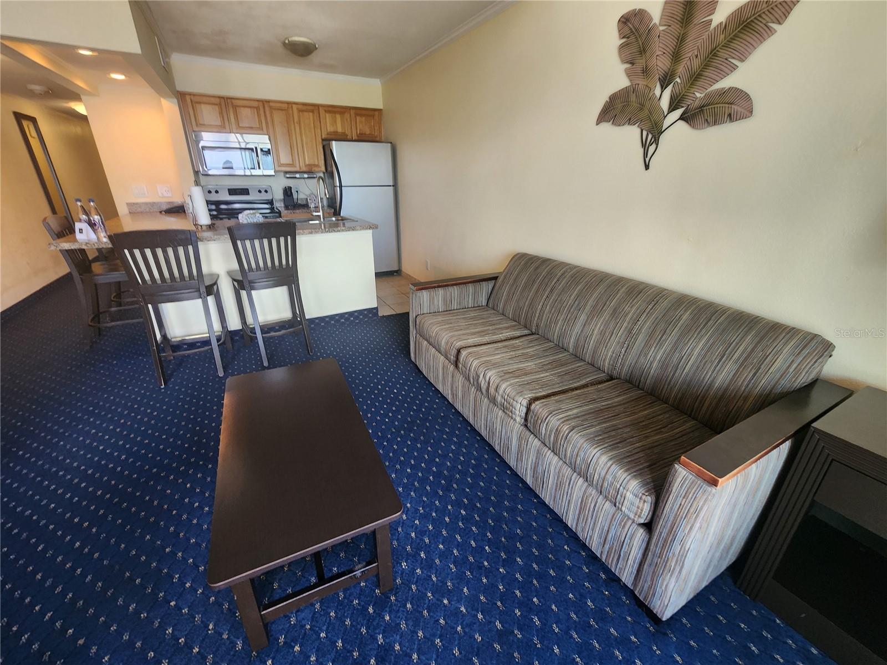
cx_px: 444
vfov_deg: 89.9
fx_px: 333
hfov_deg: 106.2
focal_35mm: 13
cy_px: 332
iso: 250
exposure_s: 1/60
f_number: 2.2
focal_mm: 2.2
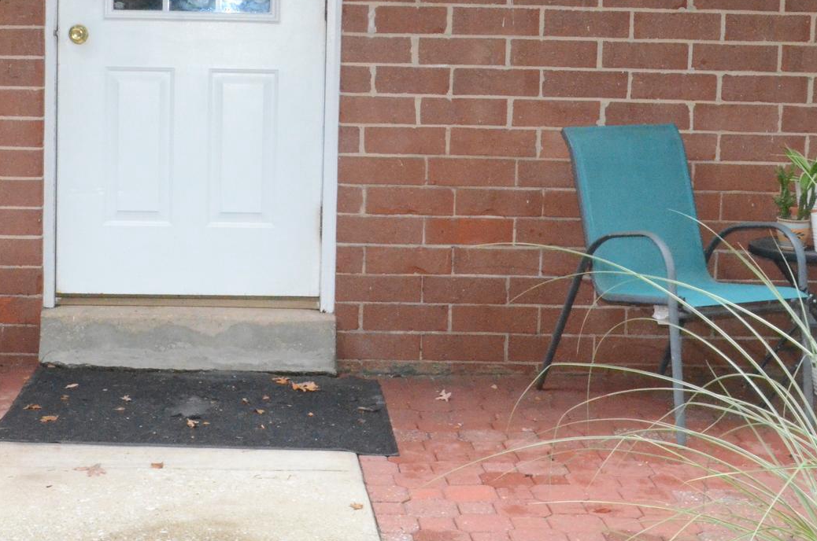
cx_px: 287
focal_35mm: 71
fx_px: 1608
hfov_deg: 28.4
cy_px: 157
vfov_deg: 19.0
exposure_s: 1/250
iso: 6400
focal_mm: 24
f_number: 18
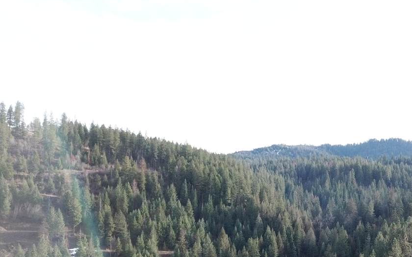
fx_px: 472
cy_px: 183
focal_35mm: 42
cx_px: 283
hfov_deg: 46.3
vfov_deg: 30.2
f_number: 2.2
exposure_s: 1/1250
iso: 400
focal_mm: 4.7
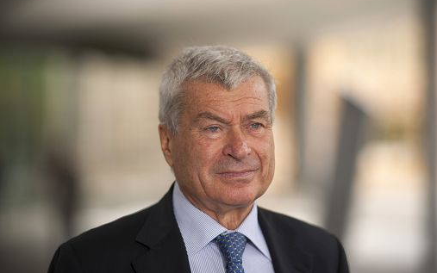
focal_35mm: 139
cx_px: 220
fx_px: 1656
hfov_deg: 15.0
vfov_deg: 9.4
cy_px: 134
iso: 200
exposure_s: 1/800
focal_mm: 135
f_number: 2.2
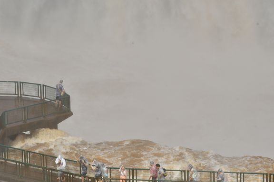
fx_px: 2093
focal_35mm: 275
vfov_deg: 5.0
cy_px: 94
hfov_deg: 7.5
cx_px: 107
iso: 100
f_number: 16
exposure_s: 1/320
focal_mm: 140
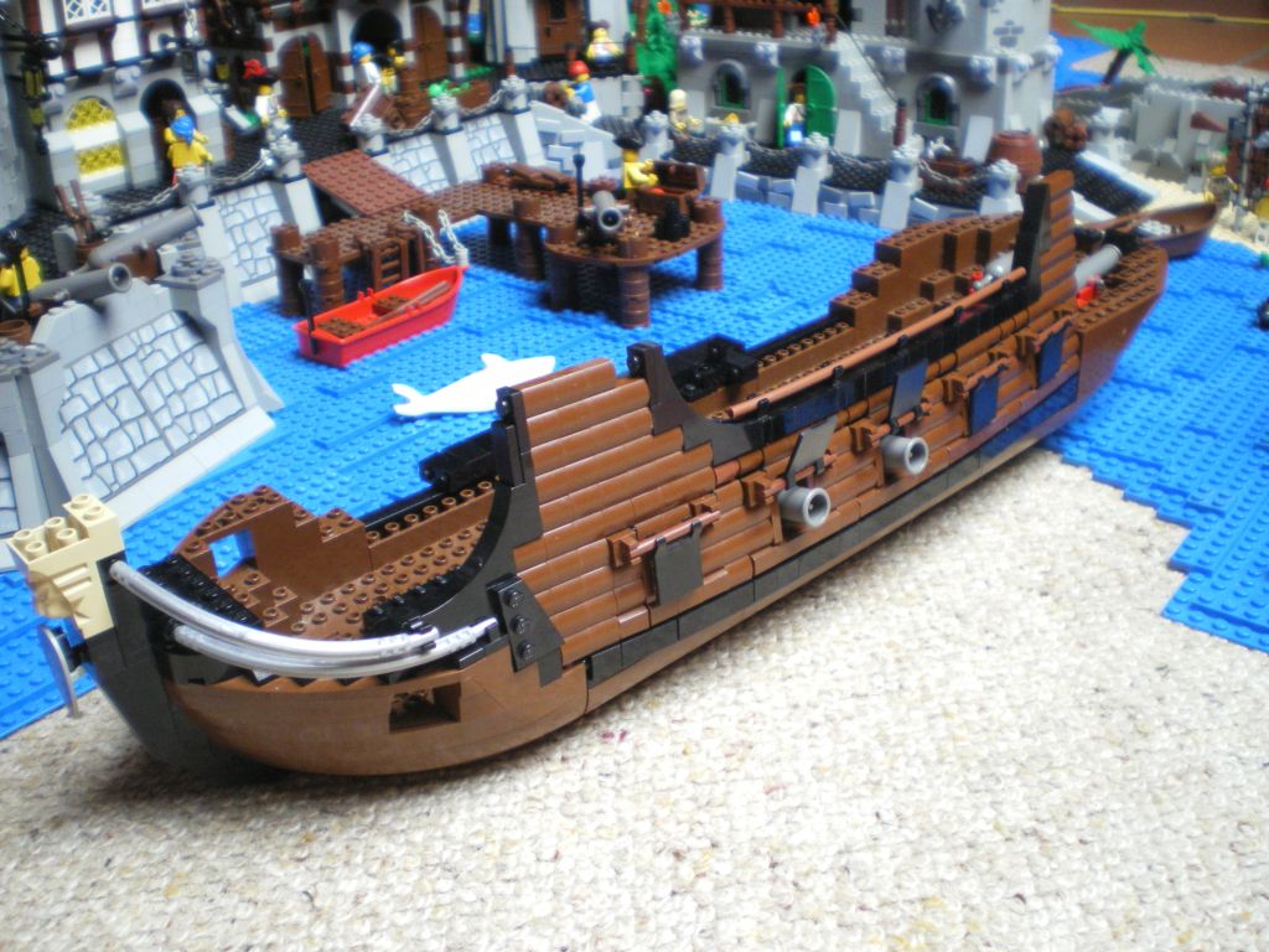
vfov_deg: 39.7
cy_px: 476
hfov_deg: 51.4
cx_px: 634
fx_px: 1320
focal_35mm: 36
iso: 320
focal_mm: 6.3
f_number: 3.1
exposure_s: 1/50
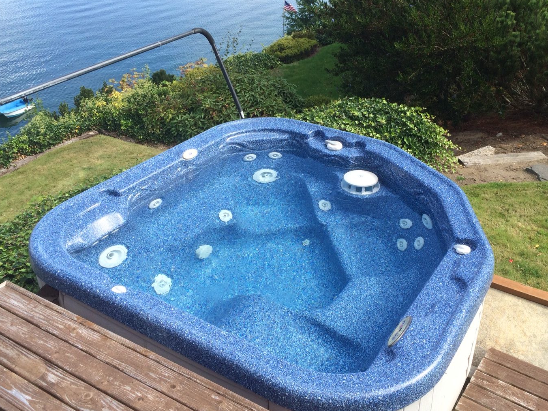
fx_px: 554
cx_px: 293
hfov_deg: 52.6
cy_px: 212
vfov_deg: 40.7
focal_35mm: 35
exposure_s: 1/662
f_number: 2.2
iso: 32
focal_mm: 4.15
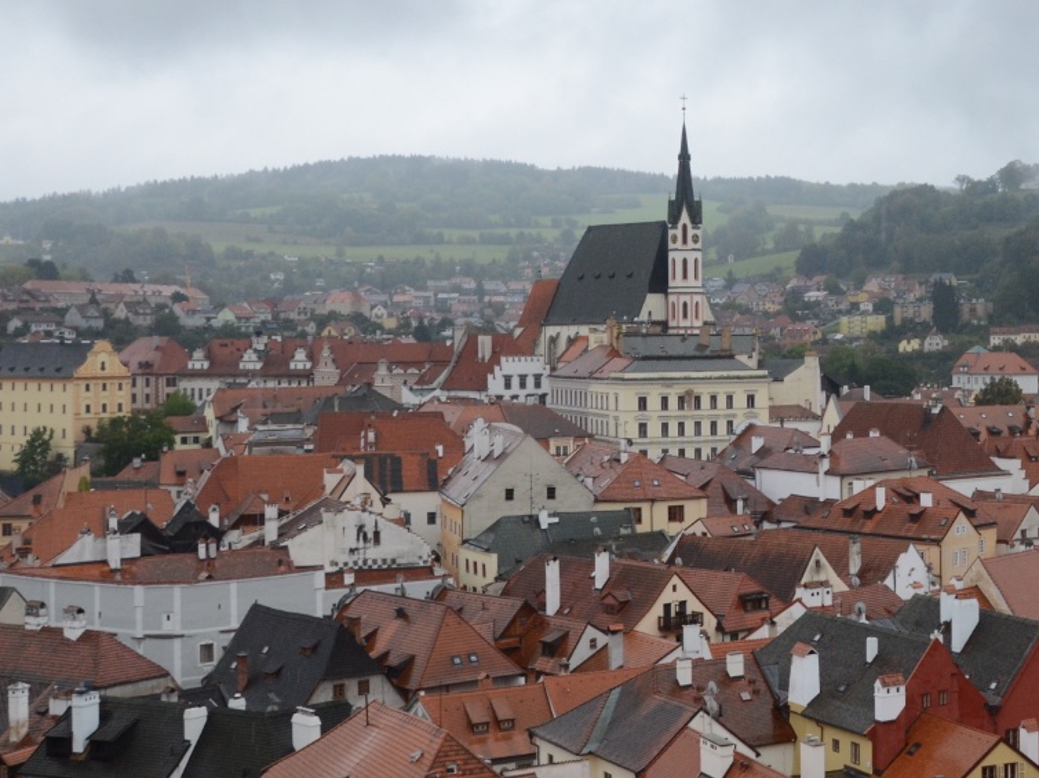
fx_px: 1650
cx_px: 963
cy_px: 261
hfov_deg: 32.9
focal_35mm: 55
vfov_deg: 26.4
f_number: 7.1
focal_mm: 18
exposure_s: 1/320
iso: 800
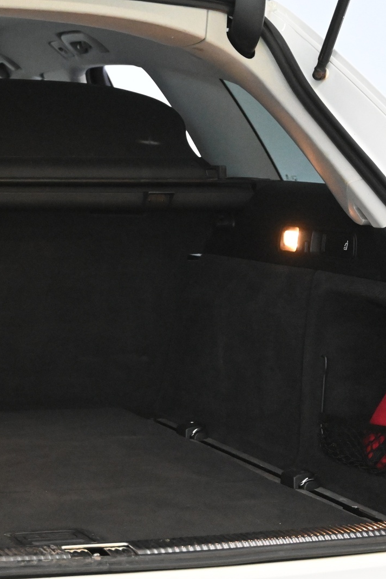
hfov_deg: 13.6
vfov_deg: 20.4
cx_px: 37
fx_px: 1608
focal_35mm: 100
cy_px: 292
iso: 7200
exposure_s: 1/80
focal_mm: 44
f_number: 6
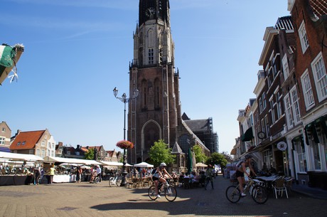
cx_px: 164
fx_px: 245
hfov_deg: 67.5
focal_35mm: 27
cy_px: 108
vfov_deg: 47.8
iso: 100
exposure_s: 1/100
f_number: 11
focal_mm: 18
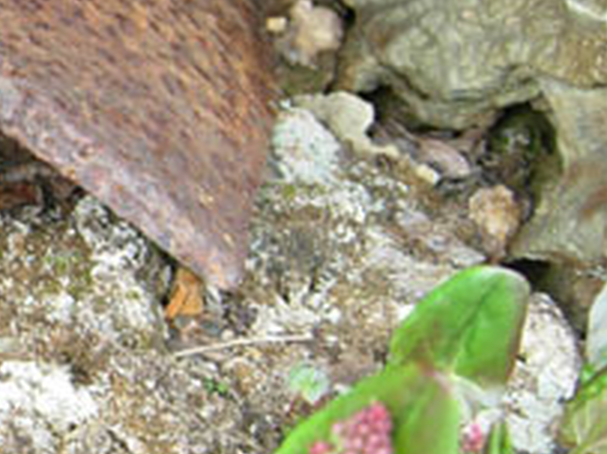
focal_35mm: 124
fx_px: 2173
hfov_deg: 14.9
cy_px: 228
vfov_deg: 11.9
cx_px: -266
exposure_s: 1/29.3
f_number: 2.7
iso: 50
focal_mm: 7.5
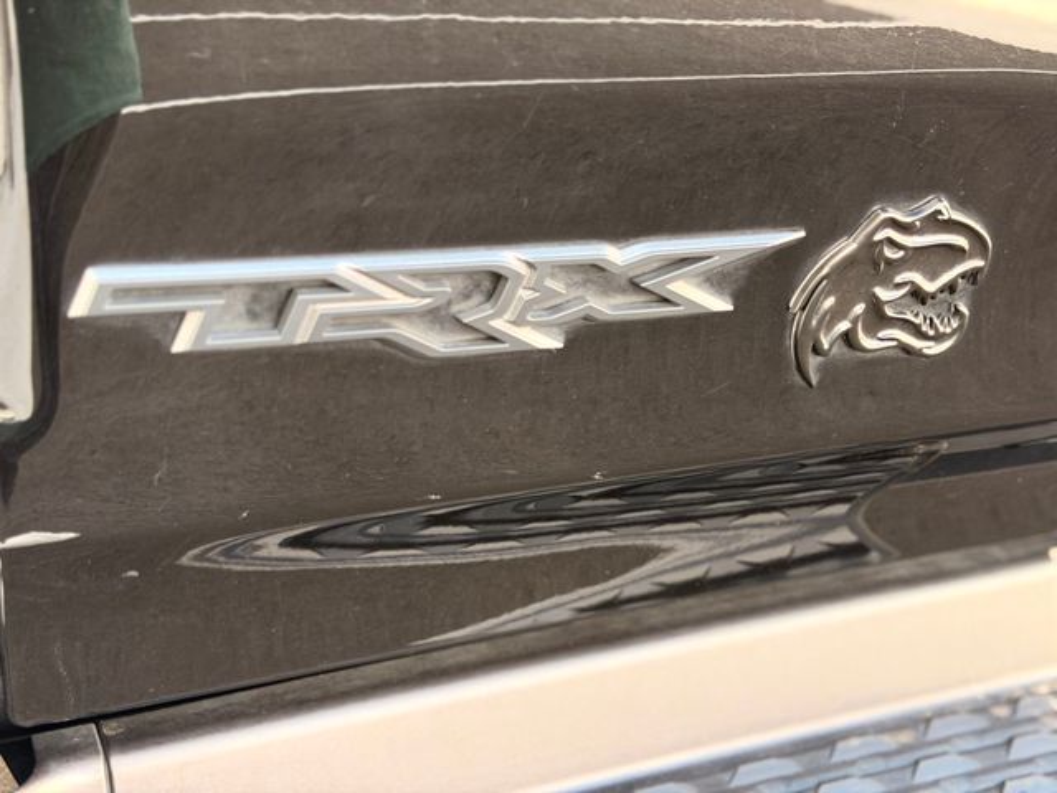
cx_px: 528
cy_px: 396
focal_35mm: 48
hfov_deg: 39.7
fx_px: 1466
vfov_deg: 30.3
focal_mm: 6.76
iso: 100
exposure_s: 1/62
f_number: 1.78
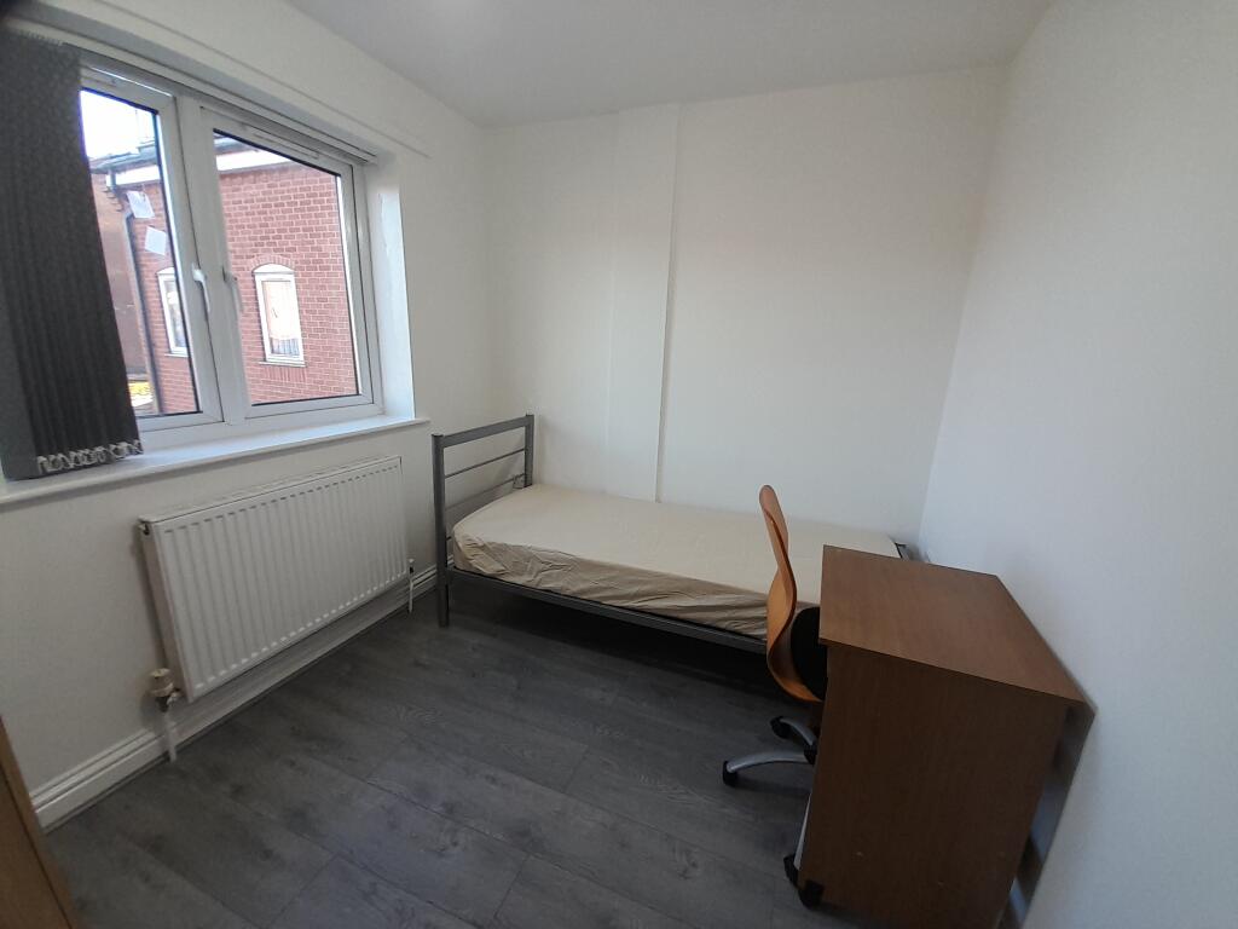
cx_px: 619
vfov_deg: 89.9
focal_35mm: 13
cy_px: 464
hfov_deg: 106.2
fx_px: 465
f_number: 2.2
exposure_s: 1/50
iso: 50
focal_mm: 1.13
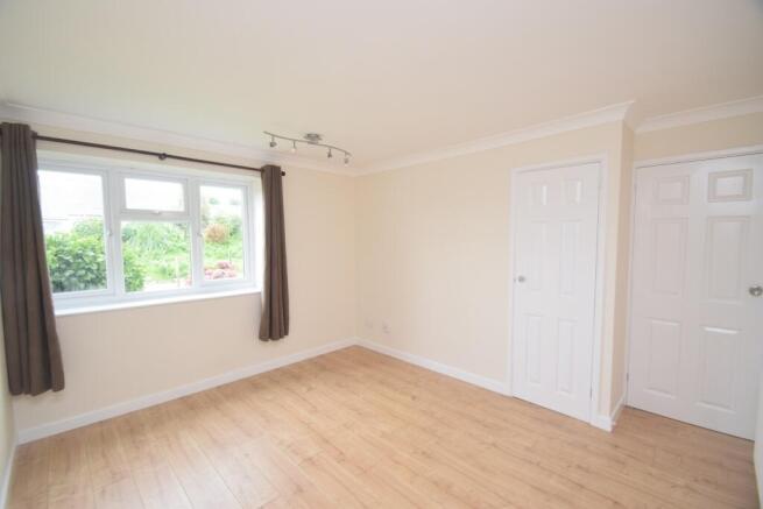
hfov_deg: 100.4
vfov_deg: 77.4
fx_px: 318
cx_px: 382
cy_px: 254
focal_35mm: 15
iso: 560
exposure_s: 1/125
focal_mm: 10
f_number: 5.6
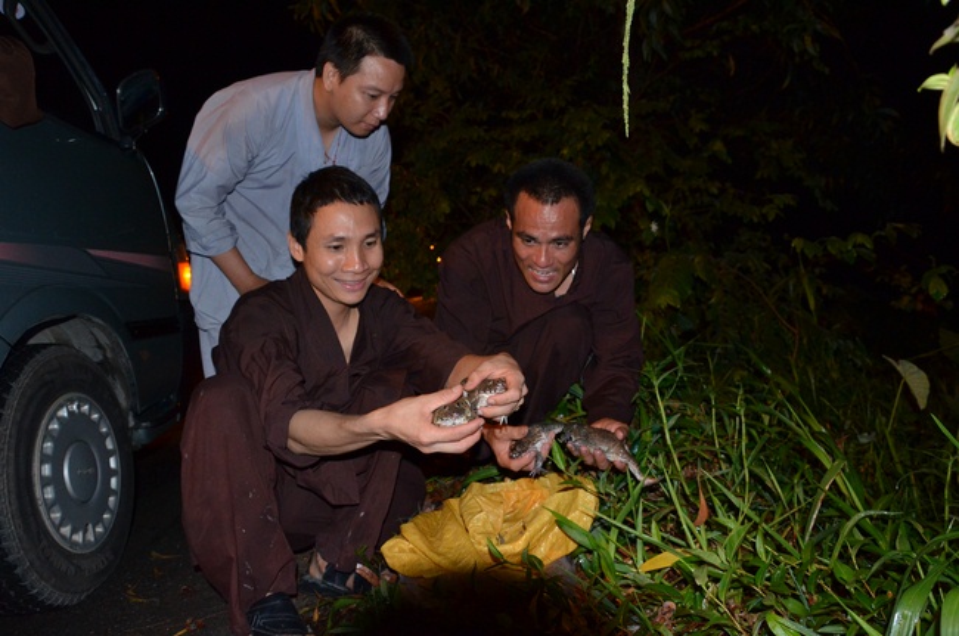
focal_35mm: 27
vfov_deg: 47.8
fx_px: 718
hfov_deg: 67.5
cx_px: 480
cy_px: 318
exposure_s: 1/60
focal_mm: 18
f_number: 5.6
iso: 1600
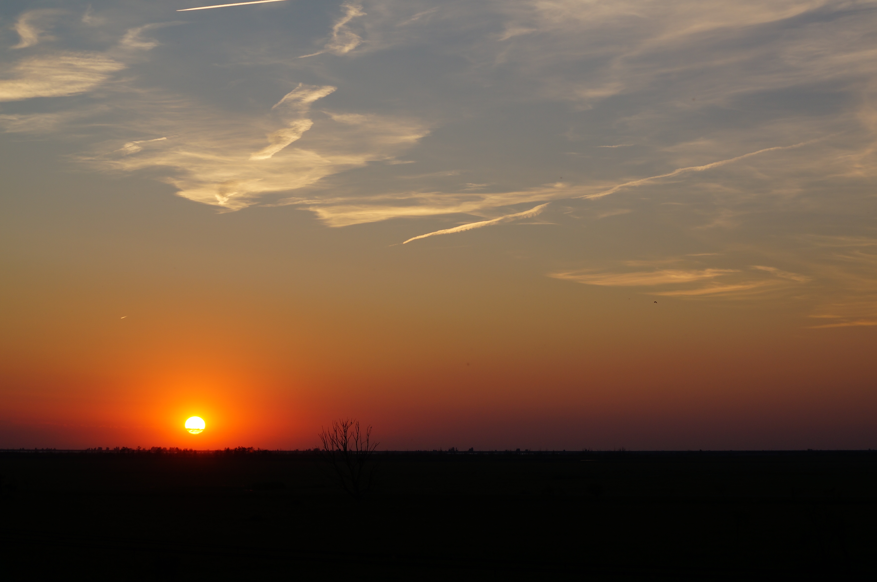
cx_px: 438
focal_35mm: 82
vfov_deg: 16.5
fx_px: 2007
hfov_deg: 24.7
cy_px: 291
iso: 100
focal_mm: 55
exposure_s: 1/250
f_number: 8
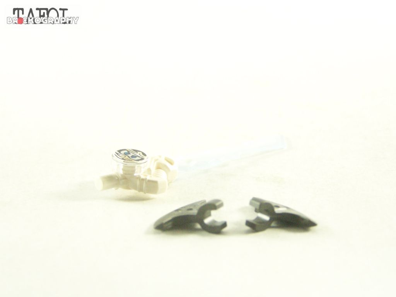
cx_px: 198
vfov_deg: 18.0
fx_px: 938
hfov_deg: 23.8
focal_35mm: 82
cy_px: 148
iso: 400
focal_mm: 13.7
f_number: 3.2
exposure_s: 1/60
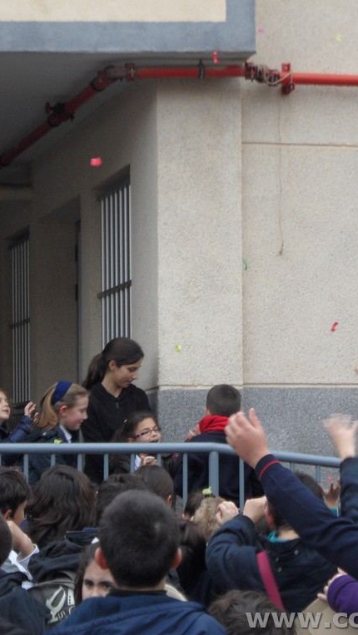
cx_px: 269
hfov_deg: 8.3
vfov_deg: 14.7
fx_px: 2463
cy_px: 318
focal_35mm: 146
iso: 100
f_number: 4.4
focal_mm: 16.3
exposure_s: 1/60
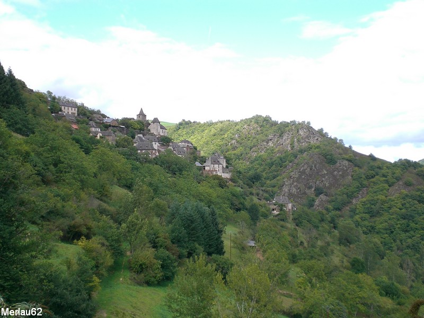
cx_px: 212
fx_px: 625
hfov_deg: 37.5
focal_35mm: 51
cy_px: 159
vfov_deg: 28.6
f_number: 3.6
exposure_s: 1/250
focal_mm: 8.44
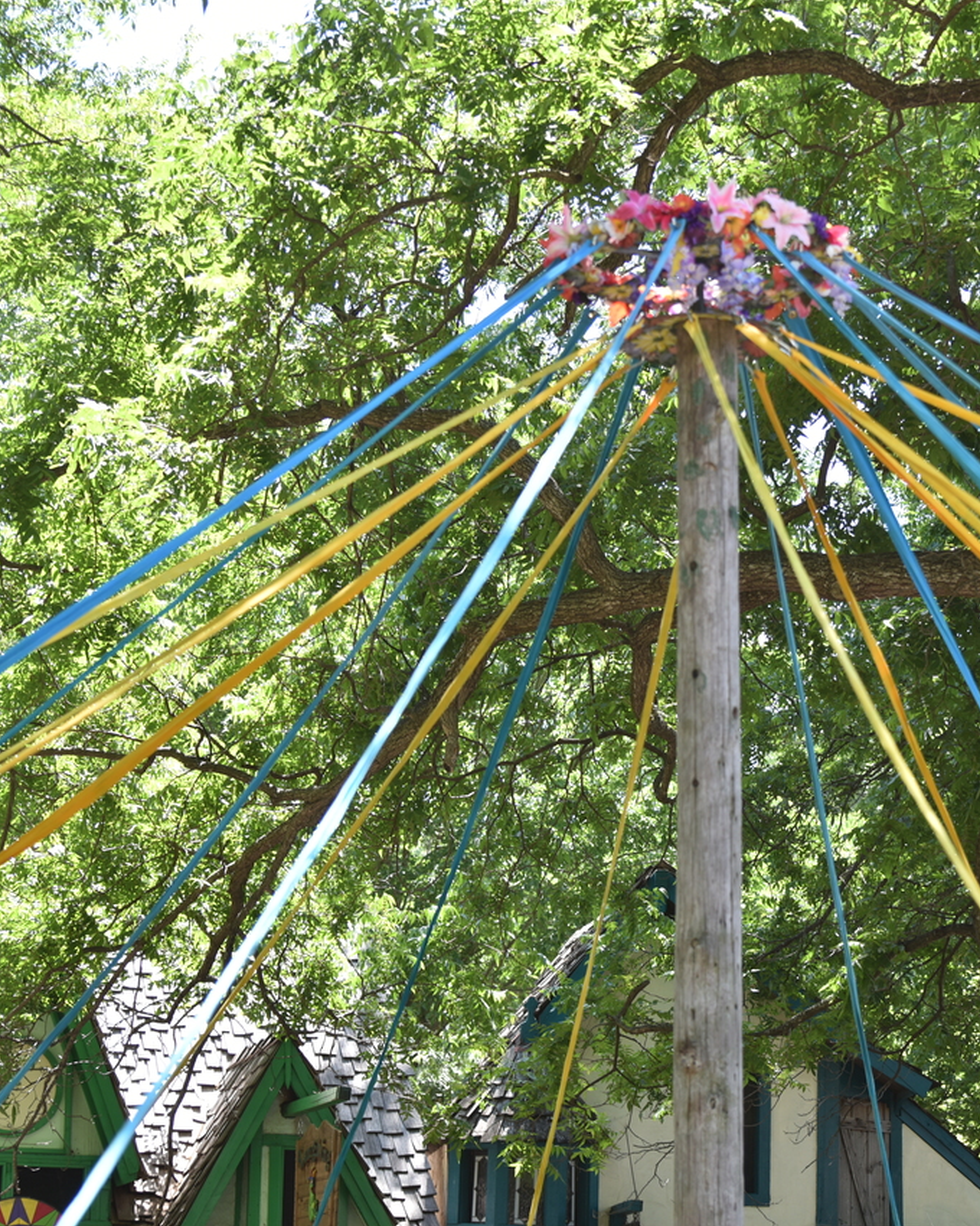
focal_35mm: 99
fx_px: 3589
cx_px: 708
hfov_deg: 15.5
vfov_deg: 19.4
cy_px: 612
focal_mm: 70
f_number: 4.5
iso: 160
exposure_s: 1/160
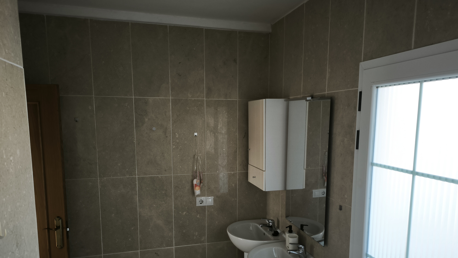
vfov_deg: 42.5
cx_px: 236
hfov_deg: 69.8
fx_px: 328
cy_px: 166
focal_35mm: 27
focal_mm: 6.92
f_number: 1.9
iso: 250
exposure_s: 1/100
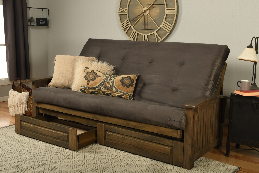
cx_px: 130
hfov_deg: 42.3
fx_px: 335
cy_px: 86
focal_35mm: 46
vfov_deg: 28.9
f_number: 16
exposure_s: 1/250
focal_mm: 31
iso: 400
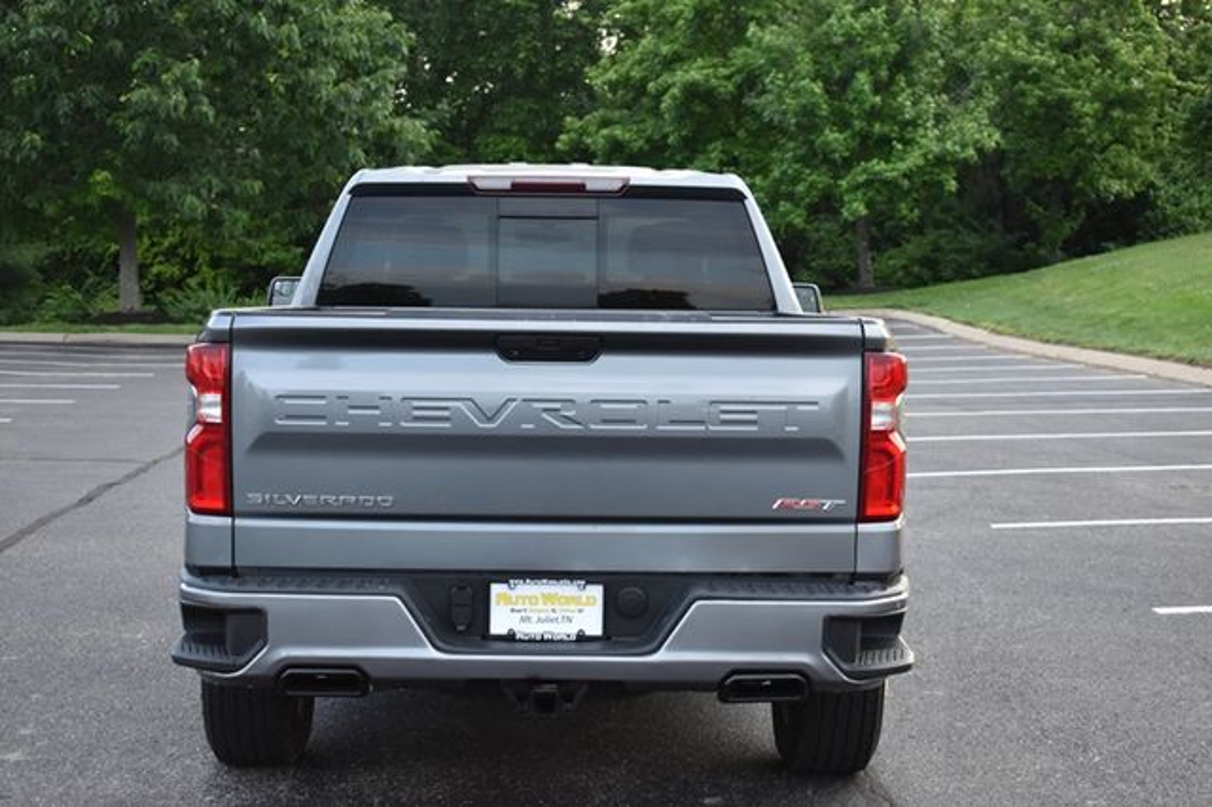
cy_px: 404
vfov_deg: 22.6
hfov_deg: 33.4
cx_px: 606
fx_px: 2019
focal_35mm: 60
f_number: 4.8
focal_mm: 40
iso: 800
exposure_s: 1/250
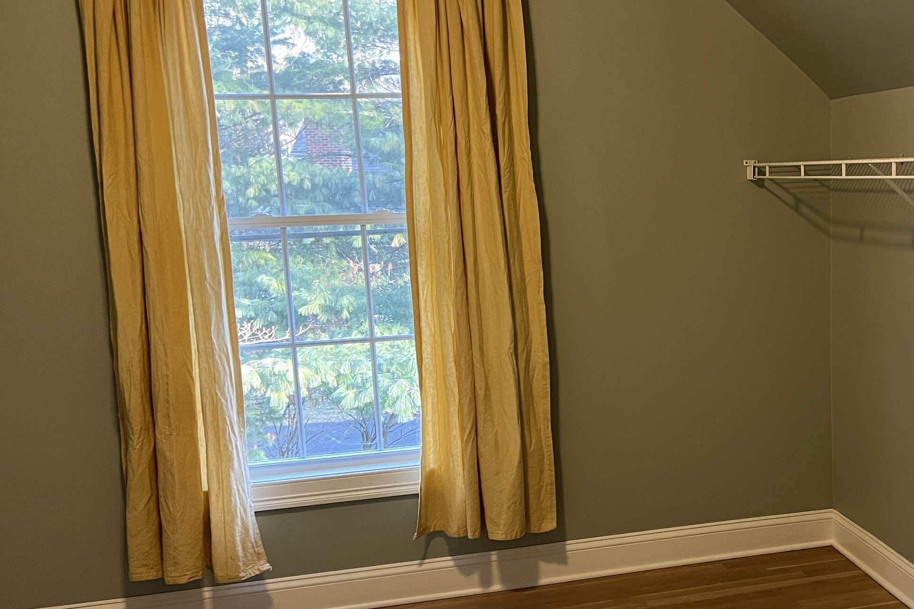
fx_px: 1092
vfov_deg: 31.2
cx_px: 704
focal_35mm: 43
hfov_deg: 43.7
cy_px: 336
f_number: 1.5
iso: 125
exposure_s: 1/60
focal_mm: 5.7
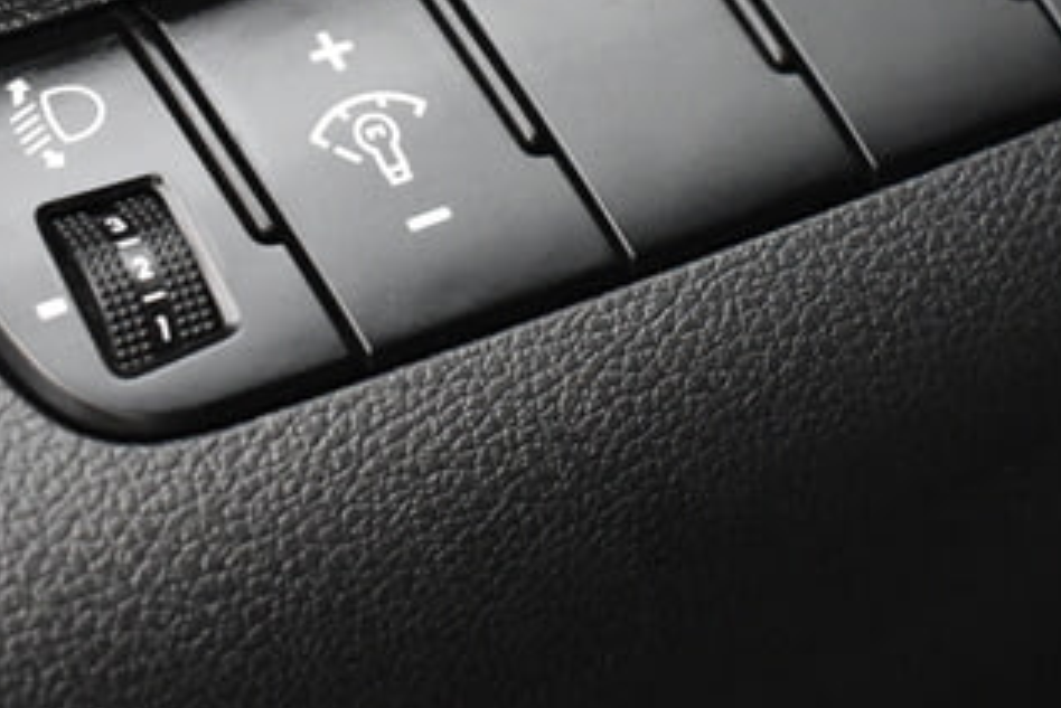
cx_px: 635
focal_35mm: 132
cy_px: 81
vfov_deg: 10.3
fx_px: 3904
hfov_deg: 15.5
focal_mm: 31
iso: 4500
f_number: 4.2
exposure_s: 1/50
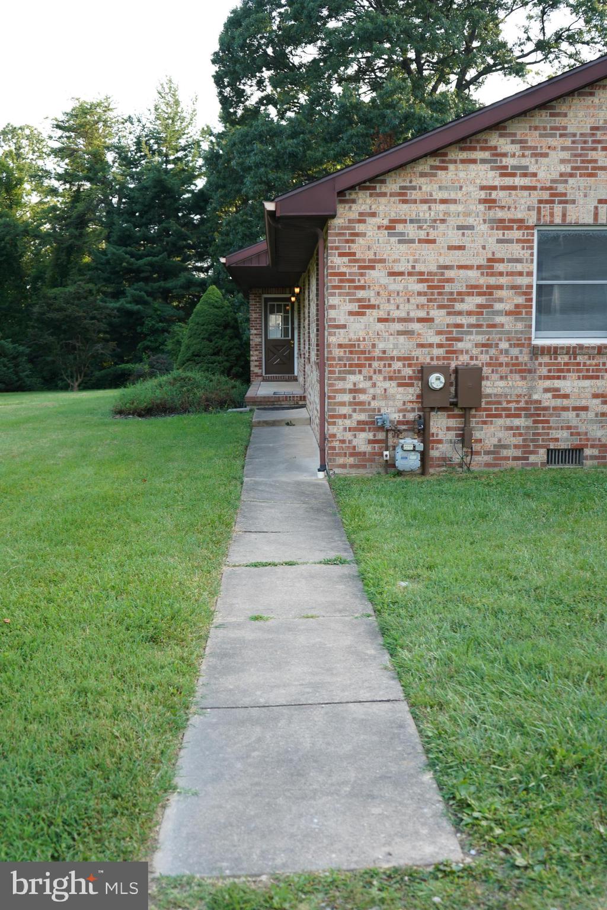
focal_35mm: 36
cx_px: 304
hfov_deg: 36.9
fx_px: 910
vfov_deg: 53.1
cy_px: 455
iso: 100
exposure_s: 1/100
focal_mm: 36
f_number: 4
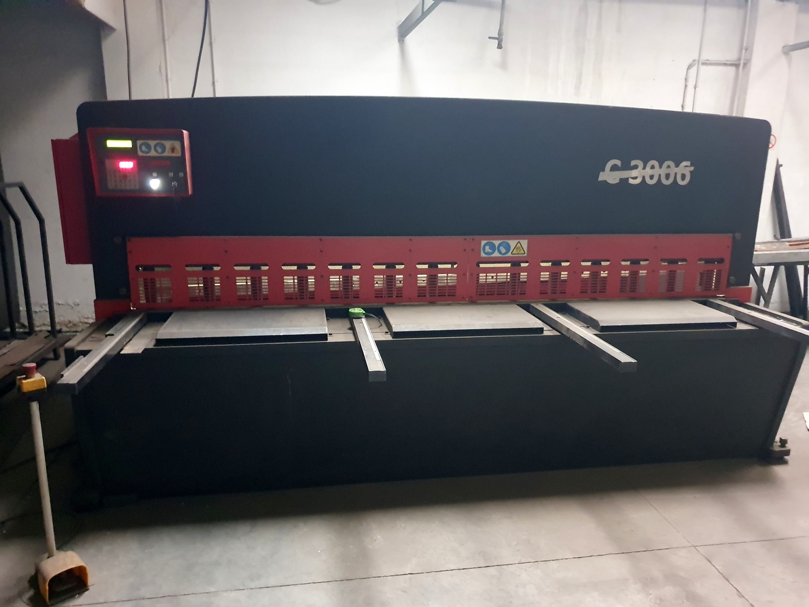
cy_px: 304
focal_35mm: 26
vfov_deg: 53.1
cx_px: 404
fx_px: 608
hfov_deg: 67.3
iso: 800
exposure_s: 1/10
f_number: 1.5
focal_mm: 4.32
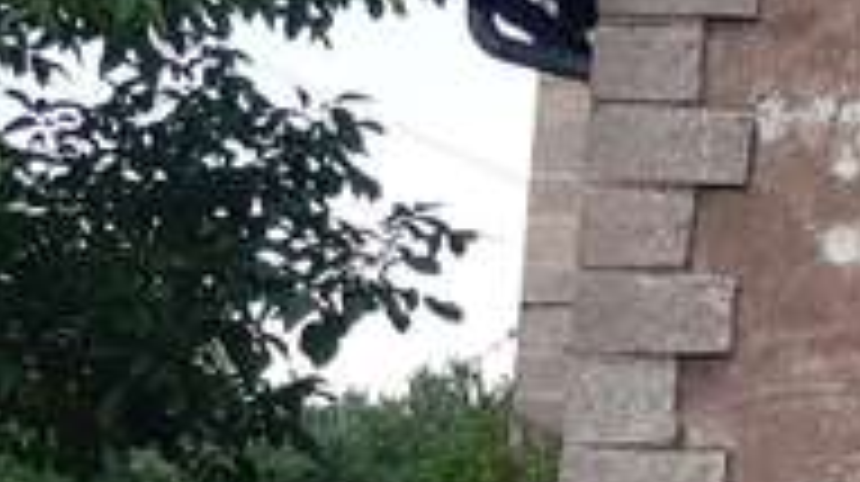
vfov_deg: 10.6
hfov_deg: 15.4
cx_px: 1679
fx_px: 2597
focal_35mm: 114
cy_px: 266
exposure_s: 1/302
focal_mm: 3.92
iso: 40
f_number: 1.7
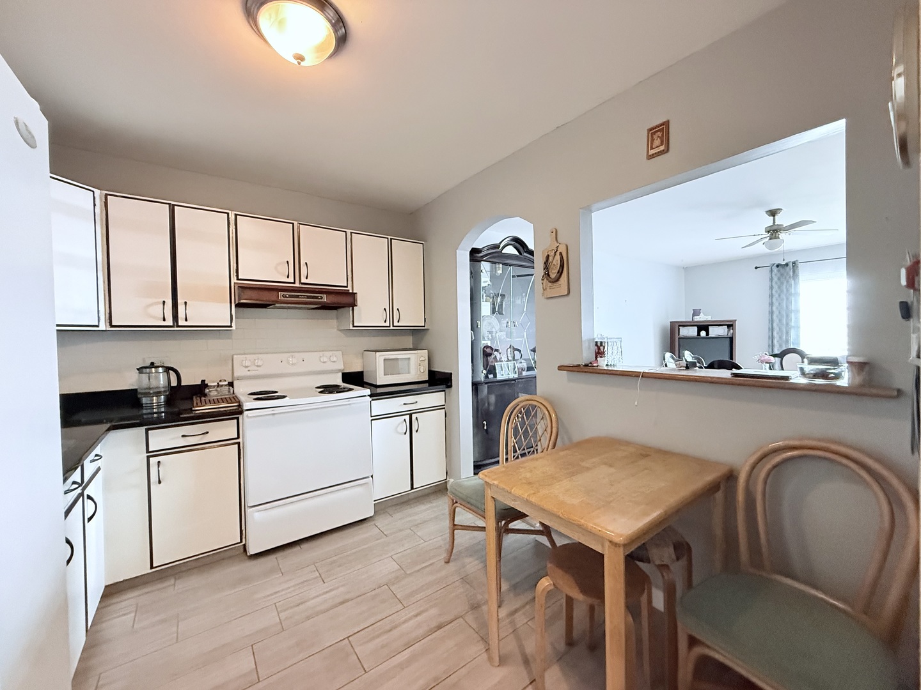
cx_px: 460
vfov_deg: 85.7
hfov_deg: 102.1
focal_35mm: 14
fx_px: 372
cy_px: 345
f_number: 2.2
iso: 640
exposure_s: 1/60
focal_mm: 2.22
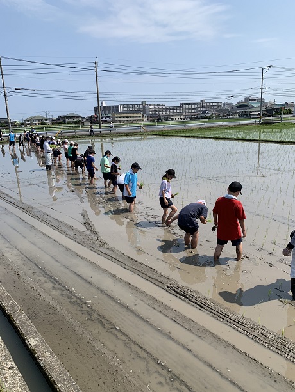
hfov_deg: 53.1
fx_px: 295
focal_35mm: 26
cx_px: 148
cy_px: 196
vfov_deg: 67.3
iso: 25
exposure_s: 1/3086
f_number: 1.8
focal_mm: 4.25
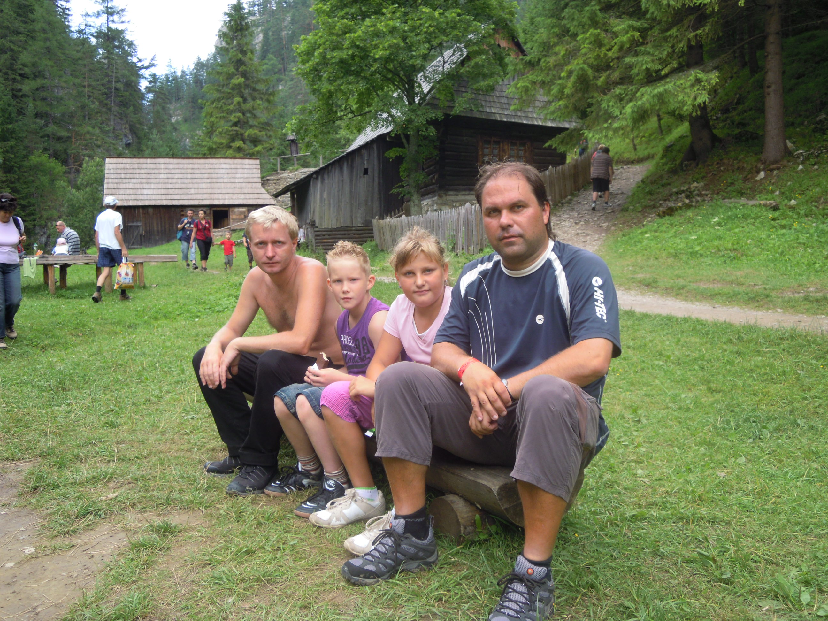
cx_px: 414
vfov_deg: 44.2
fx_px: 765
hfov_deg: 56.8
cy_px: 310
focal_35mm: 32
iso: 100
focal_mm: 5.7
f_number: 2.8
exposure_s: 1/250
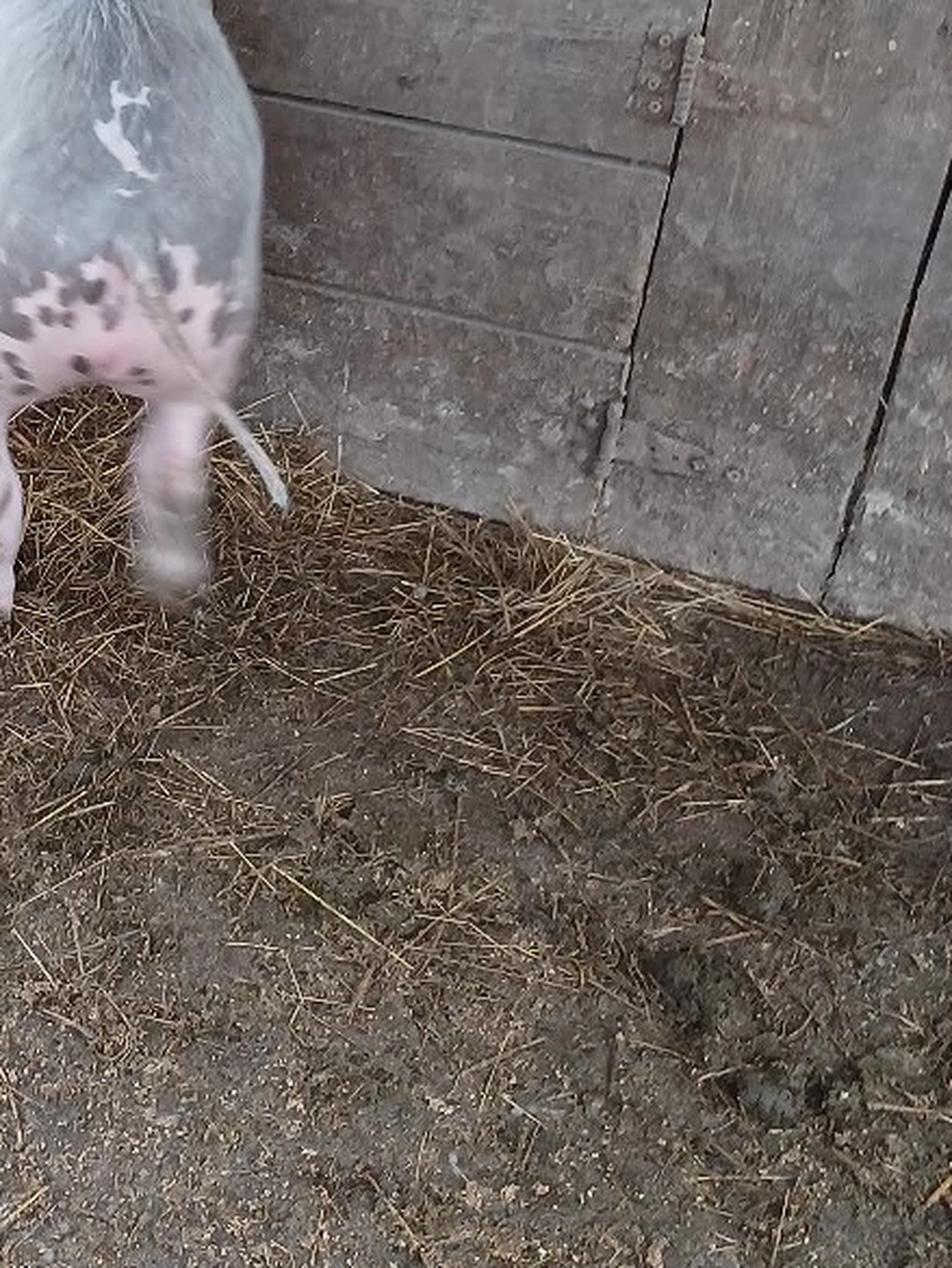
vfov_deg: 33.7
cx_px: -128
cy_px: 543
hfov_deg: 23.8
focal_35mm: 57
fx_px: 2089
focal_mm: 4.6
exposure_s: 1/50
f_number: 1.8
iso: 250
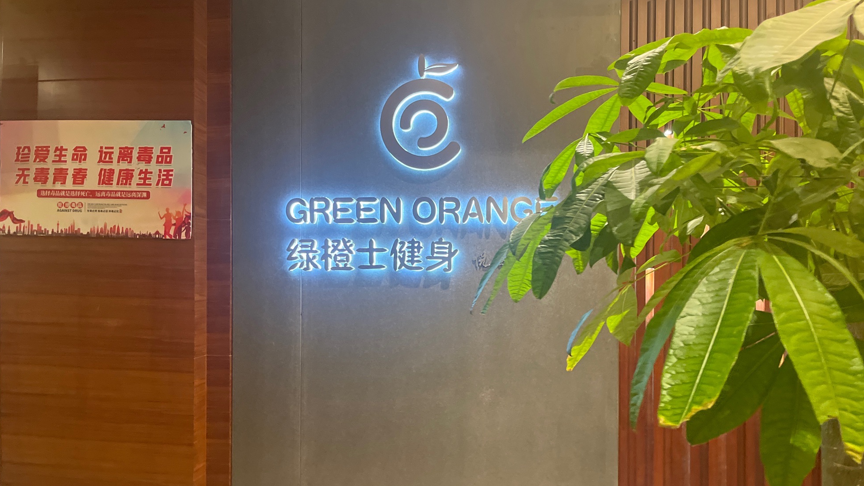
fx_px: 664
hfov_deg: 66.1
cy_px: 274
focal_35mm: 29
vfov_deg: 40.1
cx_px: 431
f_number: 1.6
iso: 500
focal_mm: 5.1
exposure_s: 1/50
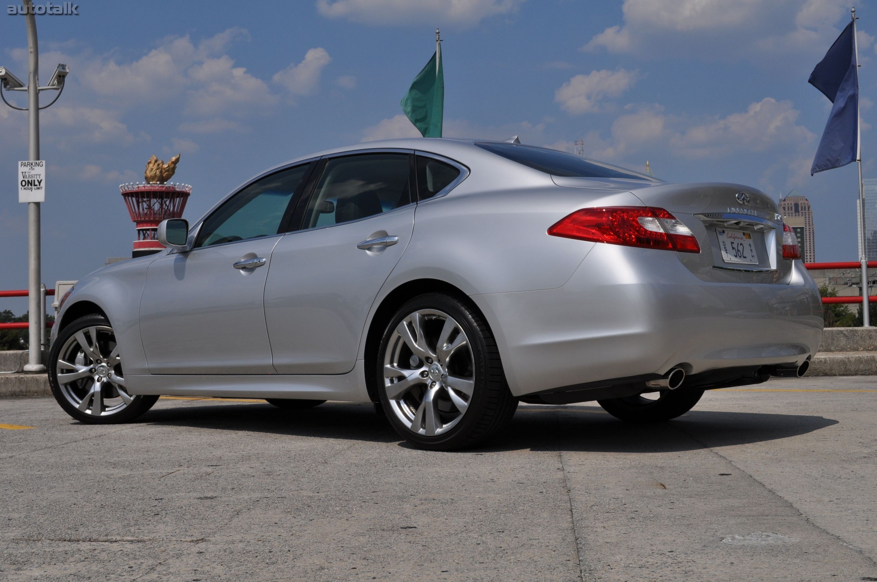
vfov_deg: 29.8
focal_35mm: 45
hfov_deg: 43.6
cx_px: 438
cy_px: 291
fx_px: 1095
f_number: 13
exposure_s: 1/640
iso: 200
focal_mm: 30
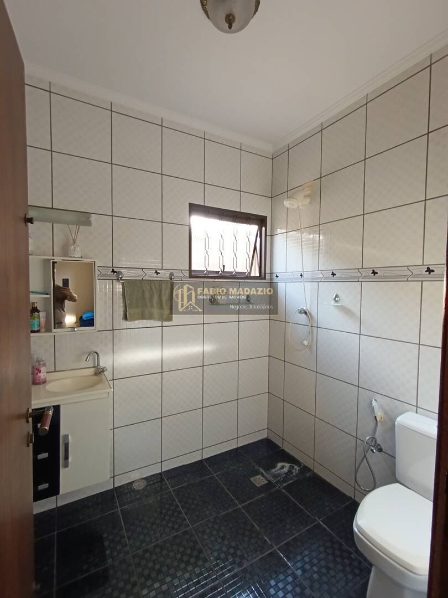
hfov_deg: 78.1
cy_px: 299
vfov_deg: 94.5
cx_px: 224
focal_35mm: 16
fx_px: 276
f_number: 2.2
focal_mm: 1.65
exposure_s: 1/60
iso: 320
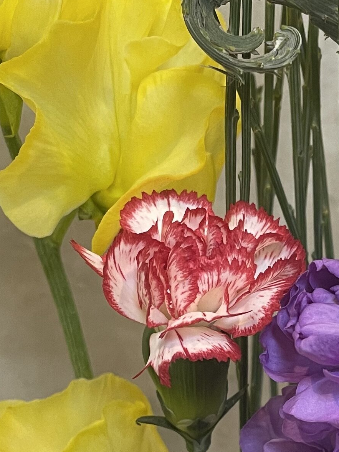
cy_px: 378
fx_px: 1163
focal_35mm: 89
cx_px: 327
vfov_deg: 21.7
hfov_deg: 16.3
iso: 100
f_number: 1.6
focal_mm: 4.2
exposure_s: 1/60
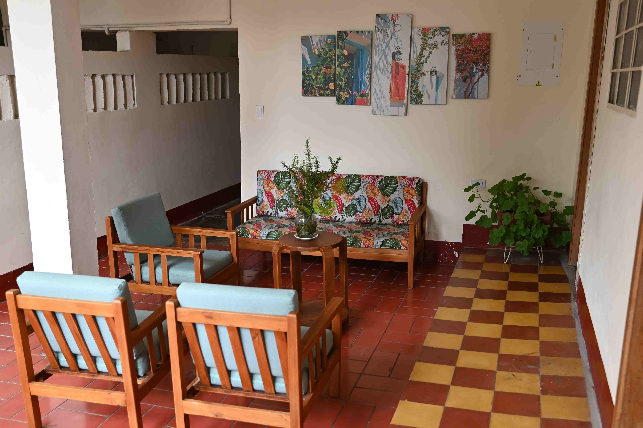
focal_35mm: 35
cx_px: 322
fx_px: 625
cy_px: 214
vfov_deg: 37.9
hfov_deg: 54.4
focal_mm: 35
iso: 400
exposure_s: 1/250
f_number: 3.2
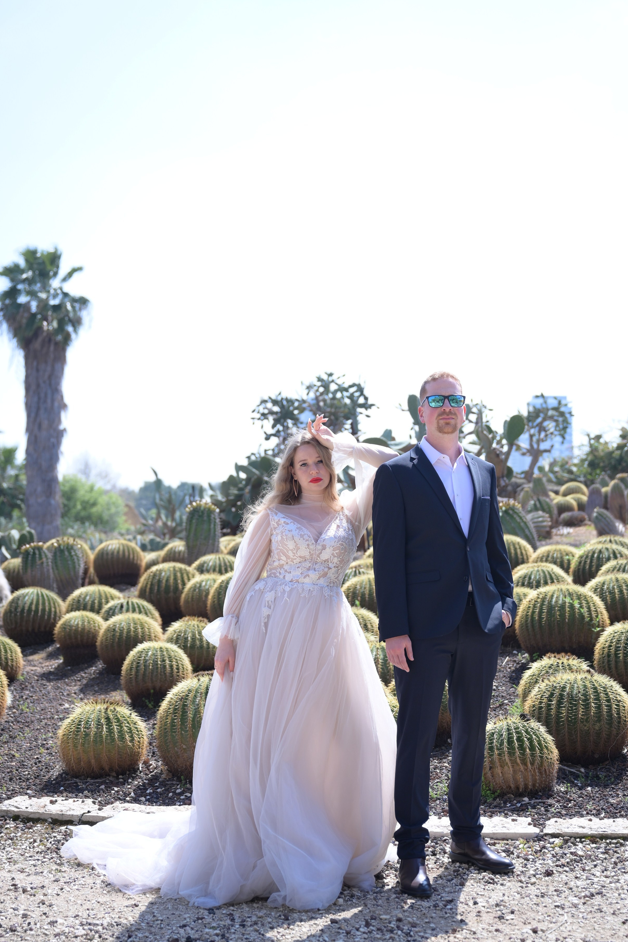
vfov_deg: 39.6
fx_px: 1308
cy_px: 460
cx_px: 323
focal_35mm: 50
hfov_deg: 27.0
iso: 100
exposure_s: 1/800
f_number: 3.2
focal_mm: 44
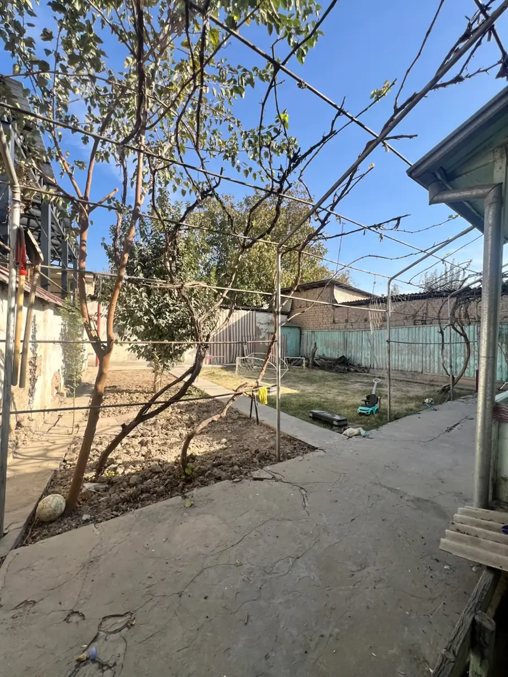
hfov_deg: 89.9
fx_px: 254
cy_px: 338
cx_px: 254
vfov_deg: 106.2
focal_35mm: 13
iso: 32
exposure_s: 1/592
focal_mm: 1.57
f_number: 1.8
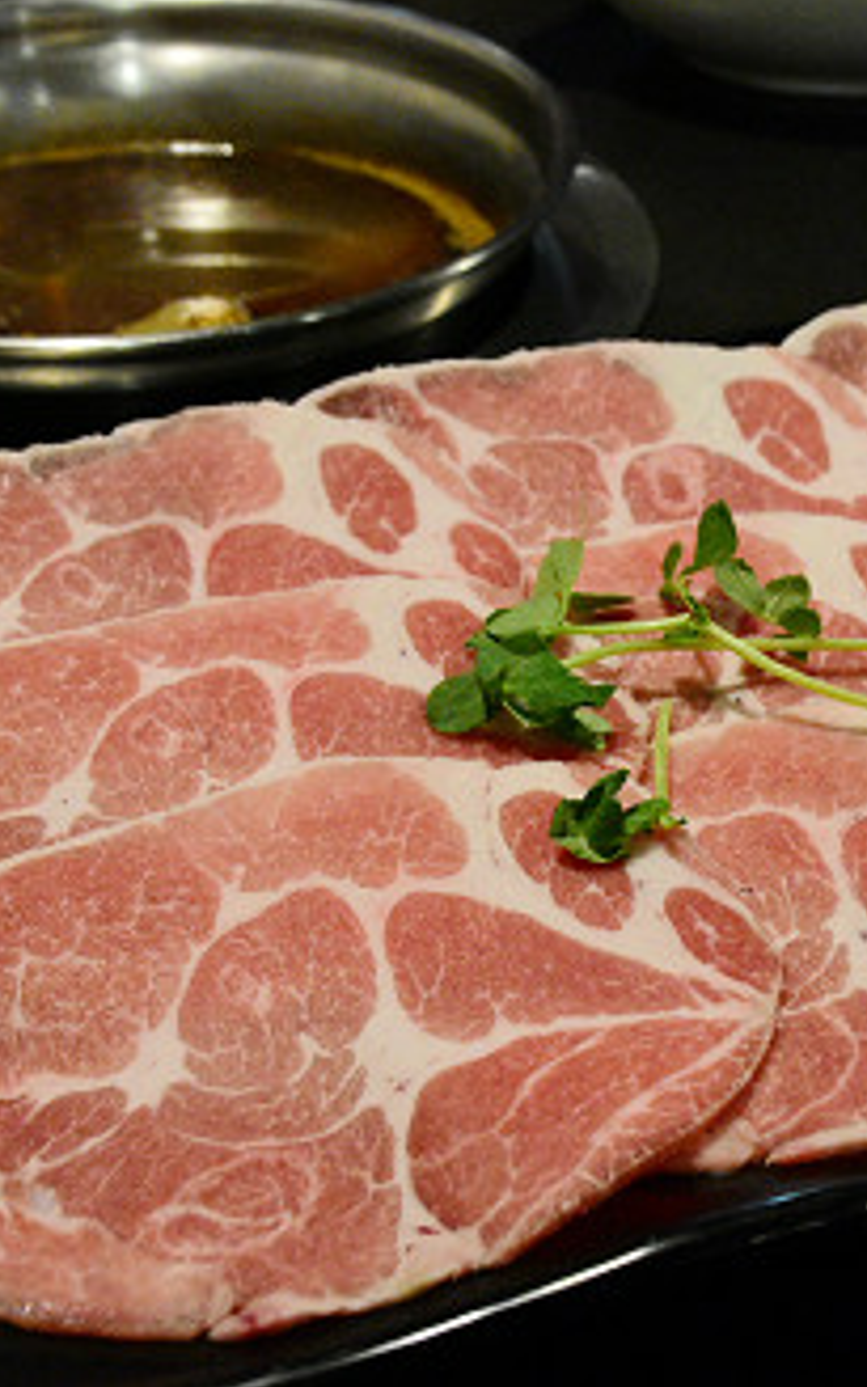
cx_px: 740
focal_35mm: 70
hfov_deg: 18.4
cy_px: 689
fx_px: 2646
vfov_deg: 29.4
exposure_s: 1/50
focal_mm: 30
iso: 6400
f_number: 9
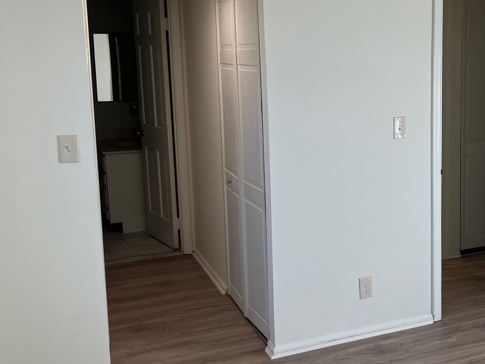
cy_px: 150
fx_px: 687
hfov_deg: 37.3
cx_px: 401
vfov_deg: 29.6
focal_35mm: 49
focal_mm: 3.99
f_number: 1.8
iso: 40
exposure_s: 1/120
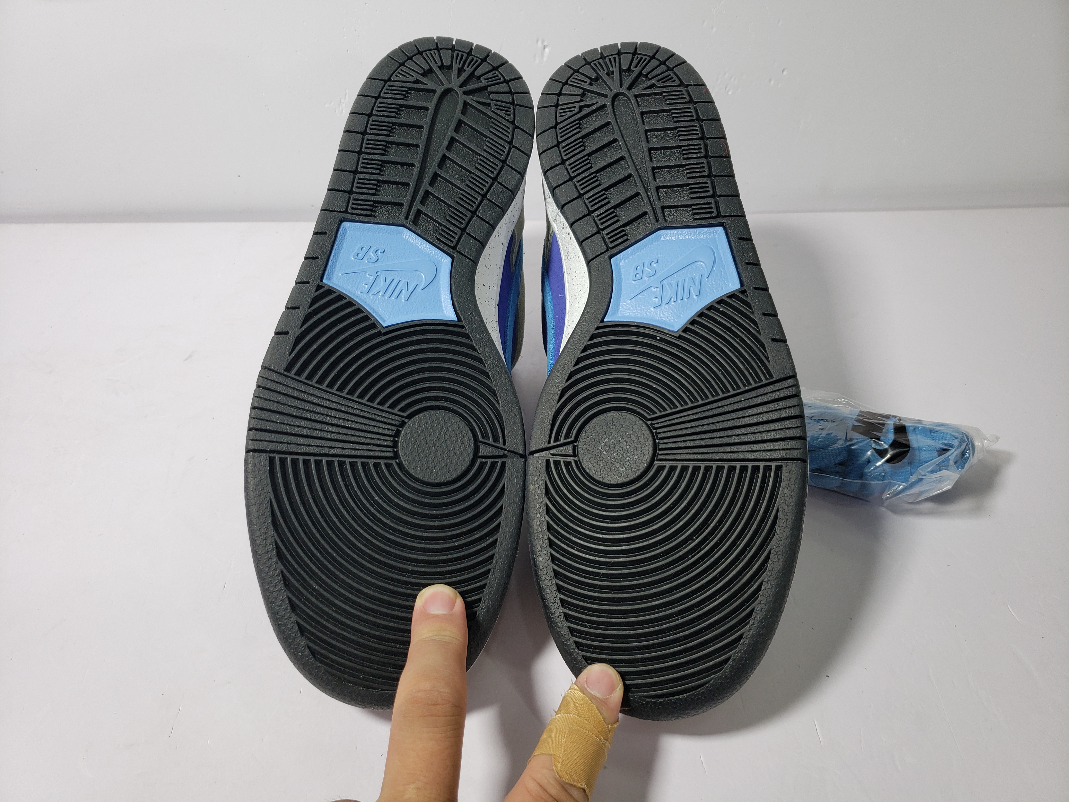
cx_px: 534
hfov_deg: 67.3
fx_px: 803
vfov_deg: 53.1
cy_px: 401
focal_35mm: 26
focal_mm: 4.3
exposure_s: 1/296
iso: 50
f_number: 1.5
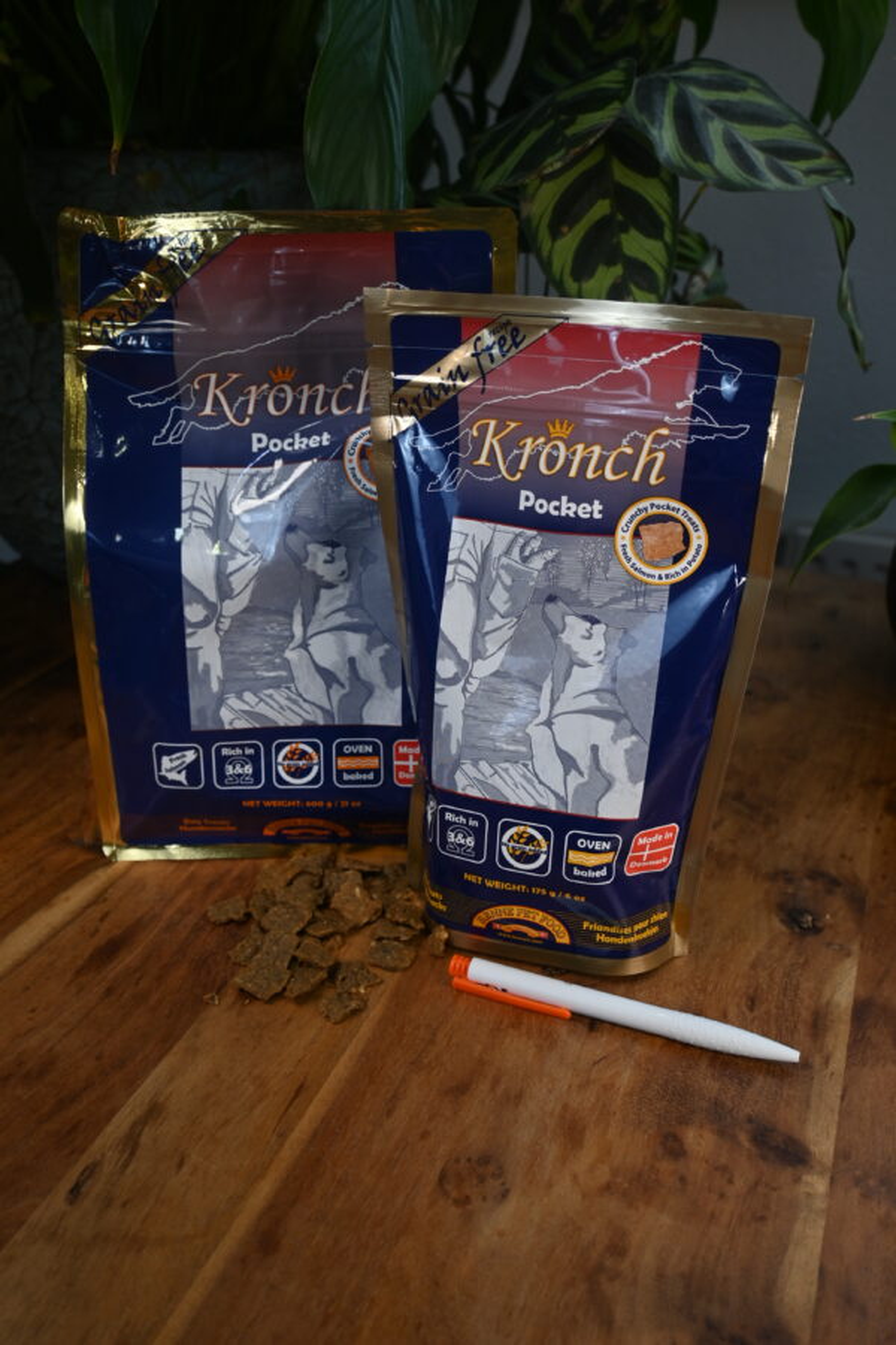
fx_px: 1120
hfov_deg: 43.6
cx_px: 448
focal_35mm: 30
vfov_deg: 61.9
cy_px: 672
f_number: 4
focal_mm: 20
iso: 280
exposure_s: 1/250
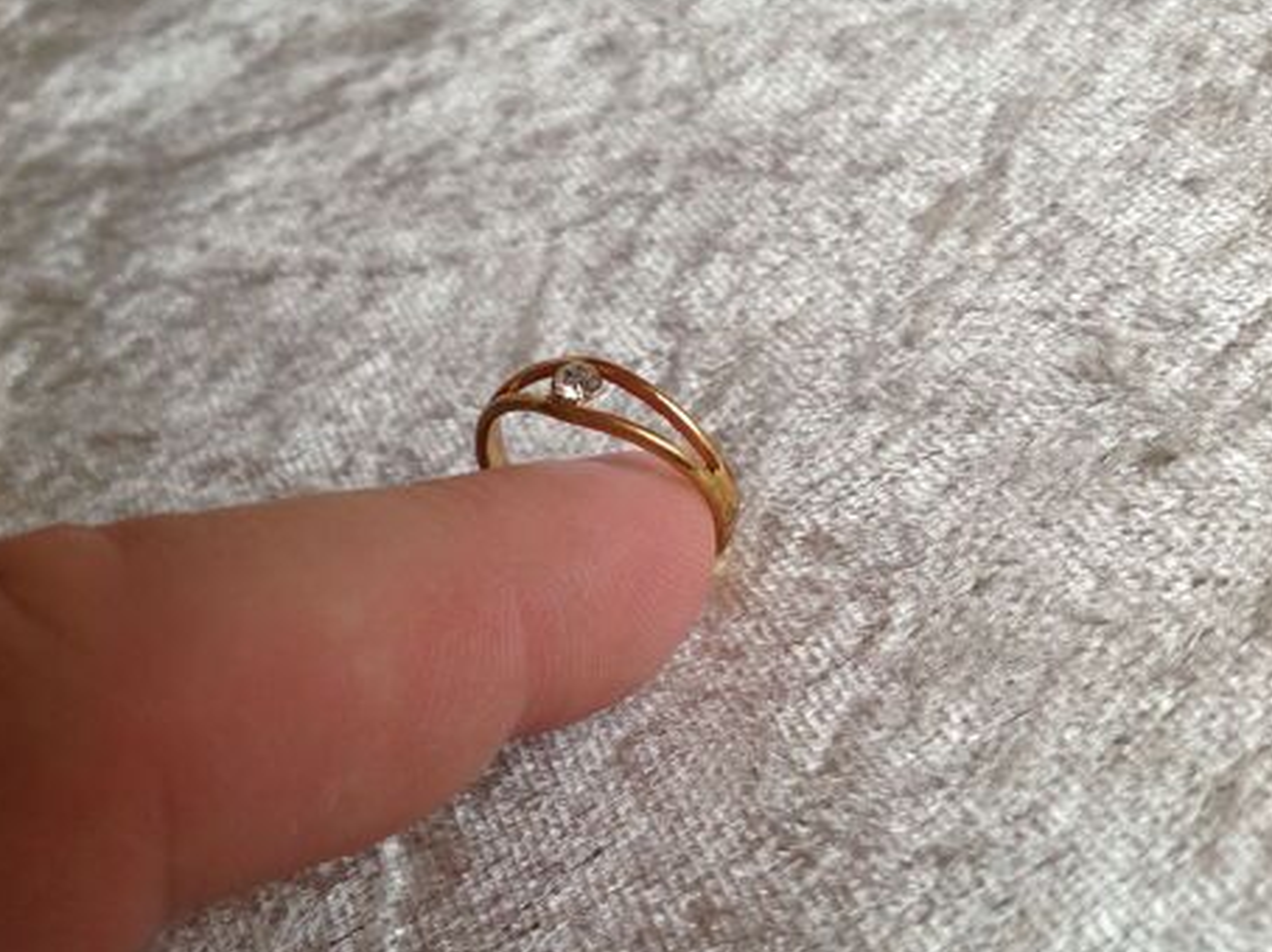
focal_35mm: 37
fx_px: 1359
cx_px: 611
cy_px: 486
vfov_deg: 38.6
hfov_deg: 50.1
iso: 50
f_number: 2.4
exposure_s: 1/30
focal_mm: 4.28
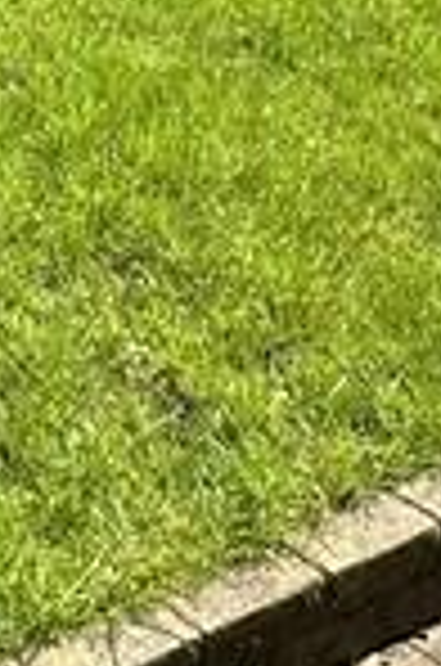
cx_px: -166
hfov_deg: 12.9
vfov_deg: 17.7
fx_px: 1864
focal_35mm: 101
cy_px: -396
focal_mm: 2.22
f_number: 2.2
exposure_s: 1/666
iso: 40
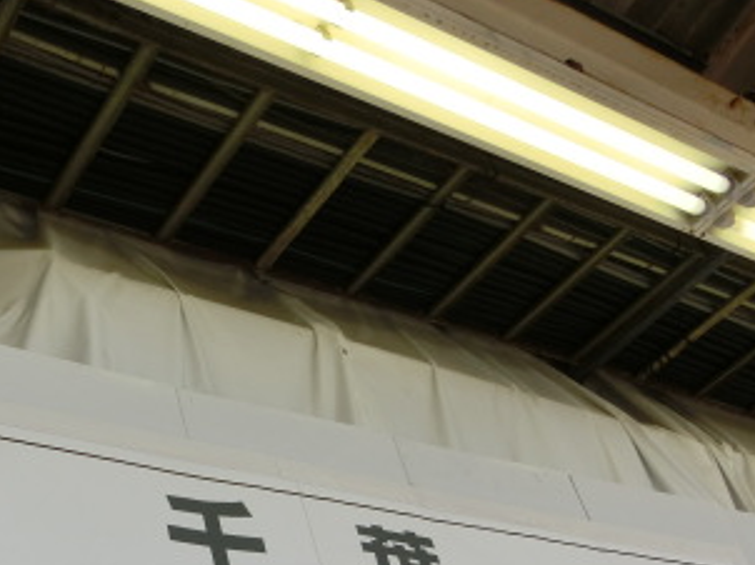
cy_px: 482
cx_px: 135
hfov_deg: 34.9
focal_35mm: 53
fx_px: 1155
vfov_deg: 26.8
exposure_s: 1/320
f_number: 3.5
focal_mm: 4.5
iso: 80
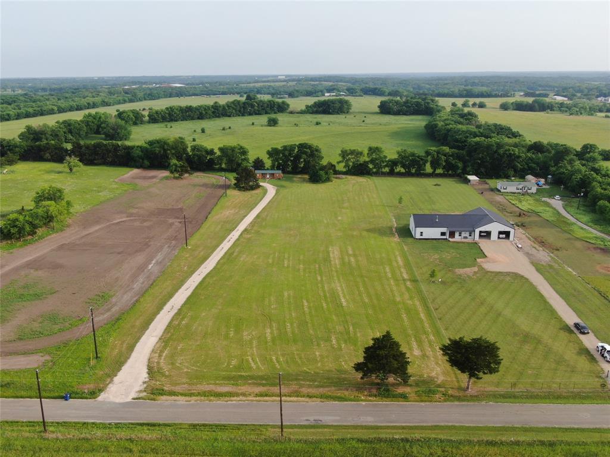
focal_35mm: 32
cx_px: 305
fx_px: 564
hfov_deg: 56.8
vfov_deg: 44.2
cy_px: 228
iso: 100
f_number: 3.1
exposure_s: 1/400
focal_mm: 5.45
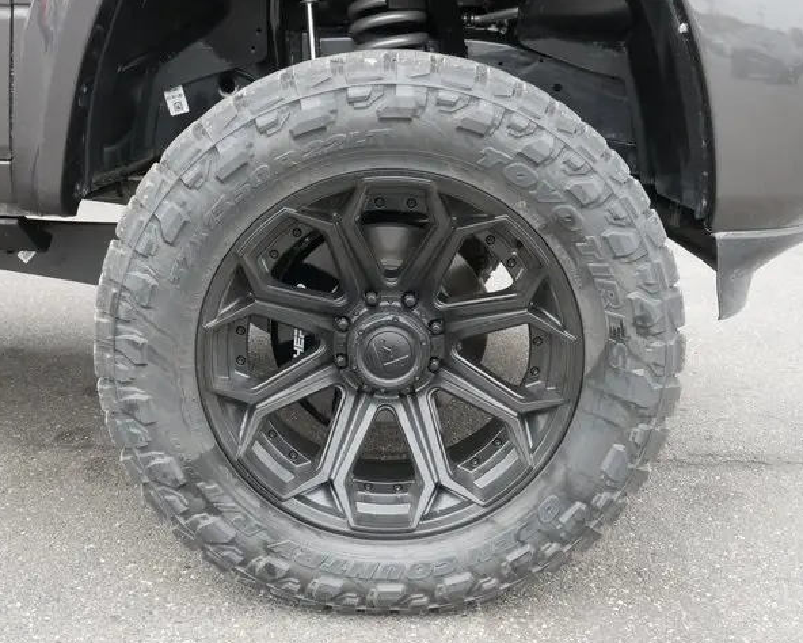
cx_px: 376
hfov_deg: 47.9
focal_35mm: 38
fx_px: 903
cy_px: 324
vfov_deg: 39.2
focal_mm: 18
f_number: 10
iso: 2500
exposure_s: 1/60
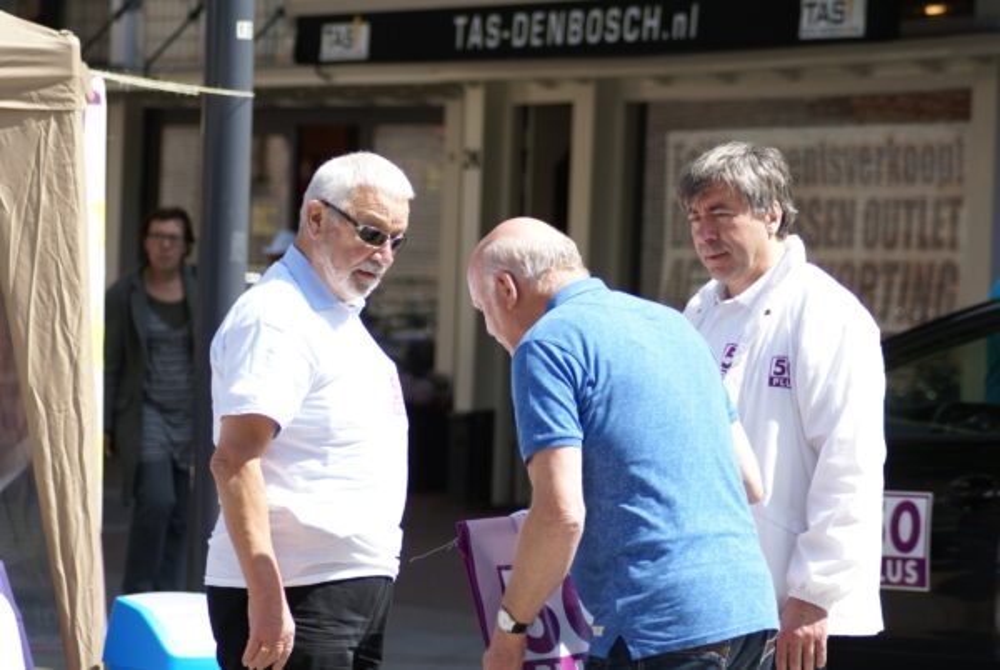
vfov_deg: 7.7
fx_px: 5007
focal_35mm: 180
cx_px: 500
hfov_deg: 11.4
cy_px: 335
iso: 100
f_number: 5
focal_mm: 120
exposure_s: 1/320
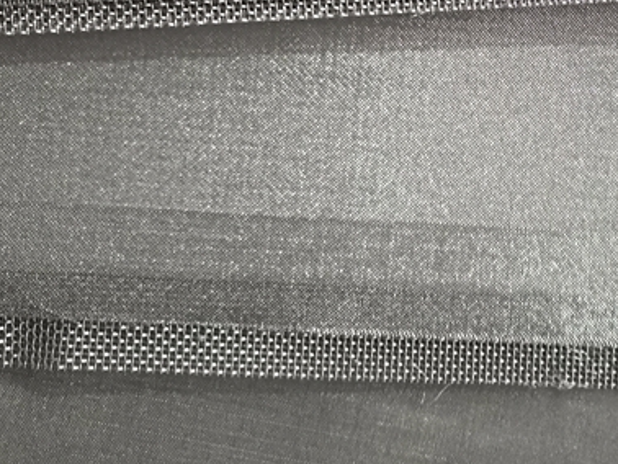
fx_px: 983
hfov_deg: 32.7
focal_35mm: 55
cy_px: 28
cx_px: 584
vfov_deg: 25.6
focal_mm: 4.75
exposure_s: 1/20
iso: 2500
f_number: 1.8
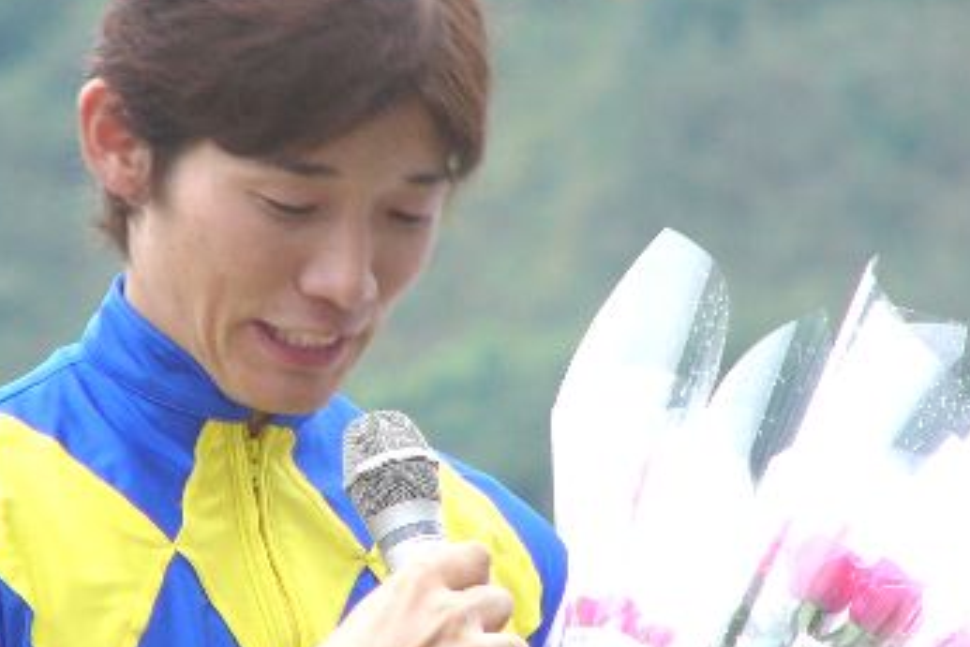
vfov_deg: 2.0
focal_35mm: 689
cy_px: 408
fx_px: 18563
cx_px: 329
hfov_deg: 3.0
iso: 50
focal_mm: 59.5
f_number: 2.8
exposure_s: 1/60
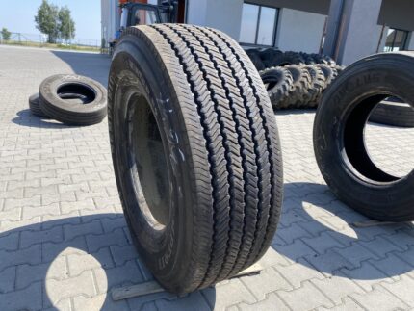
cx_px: 207
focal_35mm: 26
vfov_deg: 53.1
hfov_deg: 67.3
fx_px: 311
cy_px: 156
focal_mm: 4.25
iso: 32
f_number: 1.8
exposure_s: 1/1043
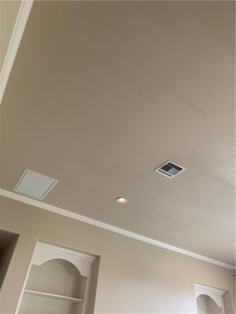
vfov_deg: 67.3
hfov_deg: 53.1
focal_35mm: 26
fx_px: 236
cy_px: 157
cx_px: 118
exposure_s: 1/60
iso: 200
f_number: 1.8
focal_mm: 4.25
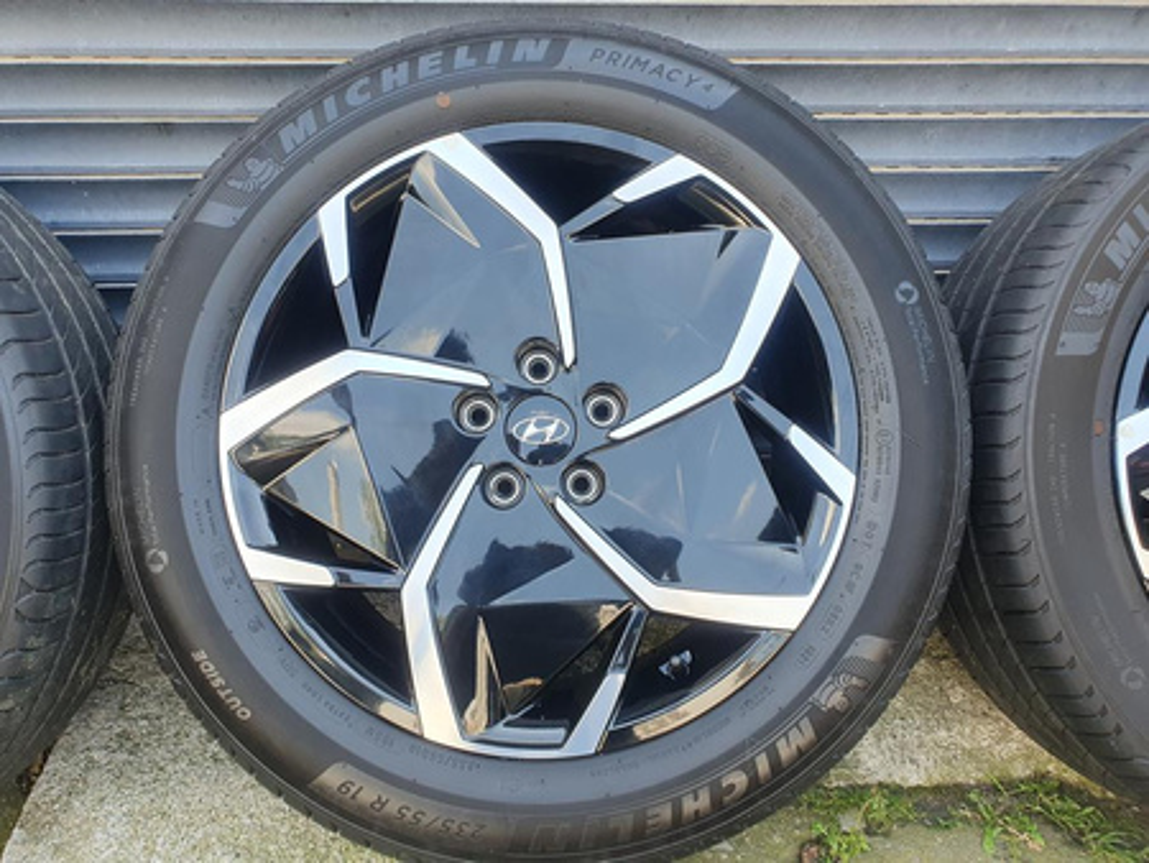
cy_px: 432
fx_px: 863
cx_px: 574
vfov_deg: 53.1
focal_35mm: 26
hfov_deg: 67.3
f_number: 2.4
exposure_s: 1/137
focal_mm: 4.32
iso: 50
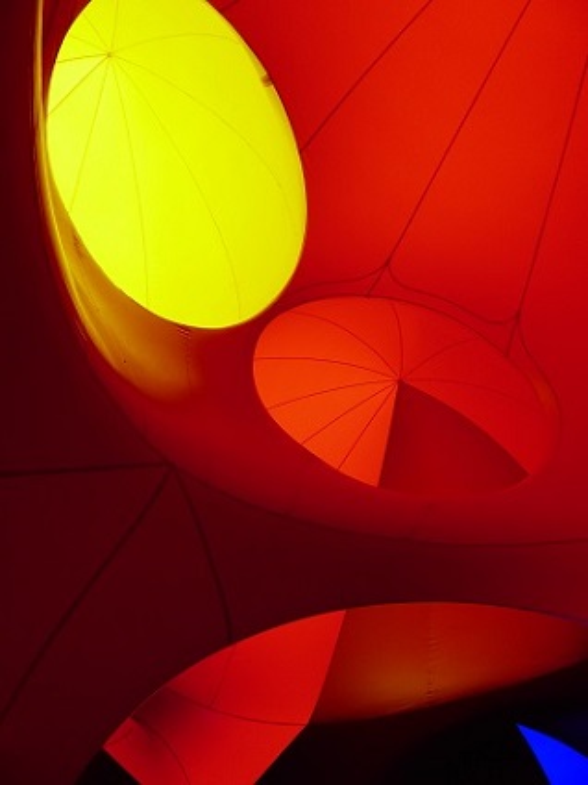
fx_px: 544
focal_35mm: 24
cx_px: 294
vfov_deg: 71.6
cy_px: 392
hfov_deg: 56.8
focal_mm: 4.3
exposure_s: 1/60
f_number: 3.3
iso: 160
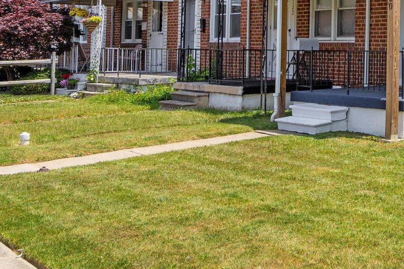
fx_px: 729
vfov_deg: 20.0
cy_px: -25
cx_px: 425
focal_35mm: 65
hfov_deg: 28.6
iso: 400
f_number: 8
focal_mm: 25
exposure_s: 1/500
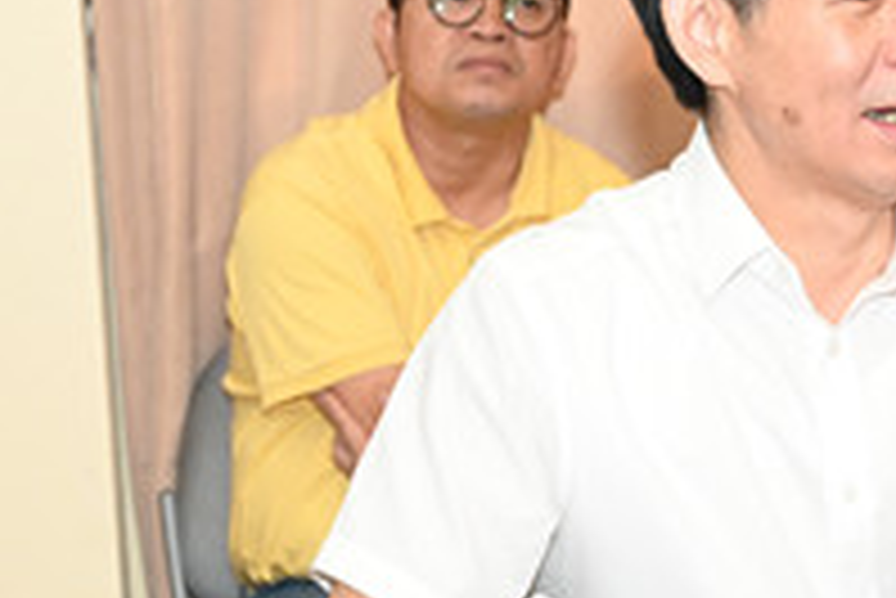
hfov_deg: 9.6
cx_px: 1022
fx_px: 5255
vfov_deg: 6.5
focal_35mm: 211
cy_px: 180
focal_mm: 70
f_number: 6.3
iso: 2000
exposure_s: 1/160
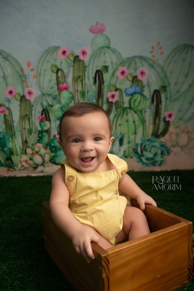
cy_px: 146
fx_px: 283
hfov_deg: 37.9
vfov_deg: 54.4
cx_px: 97
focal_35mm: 35
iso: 200
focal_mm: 35
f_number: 3.2
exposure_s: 1/125
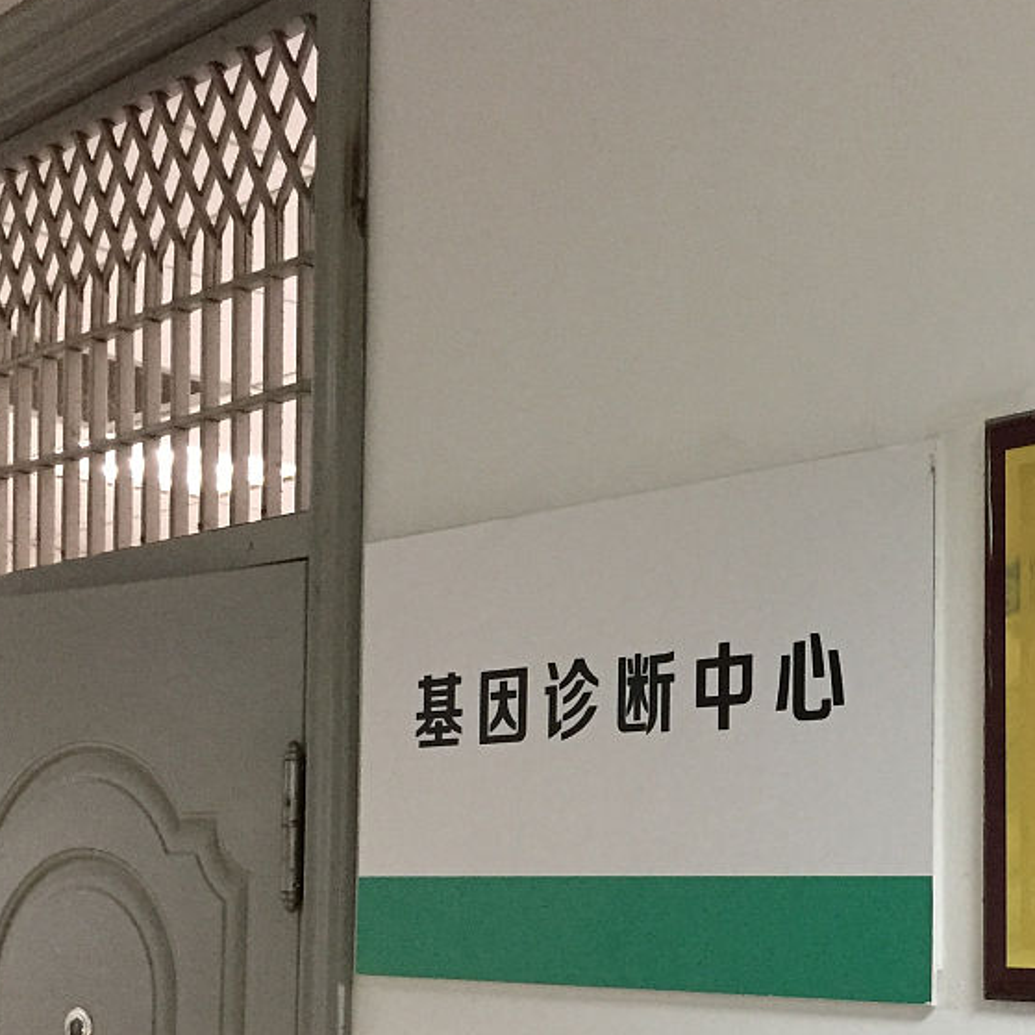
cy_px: 791
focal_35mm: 55
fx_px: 1861
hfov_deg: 30.1
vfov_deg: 30.5
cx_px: 878
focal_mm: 4.15
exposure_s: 1/20
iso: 250
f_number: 2.2
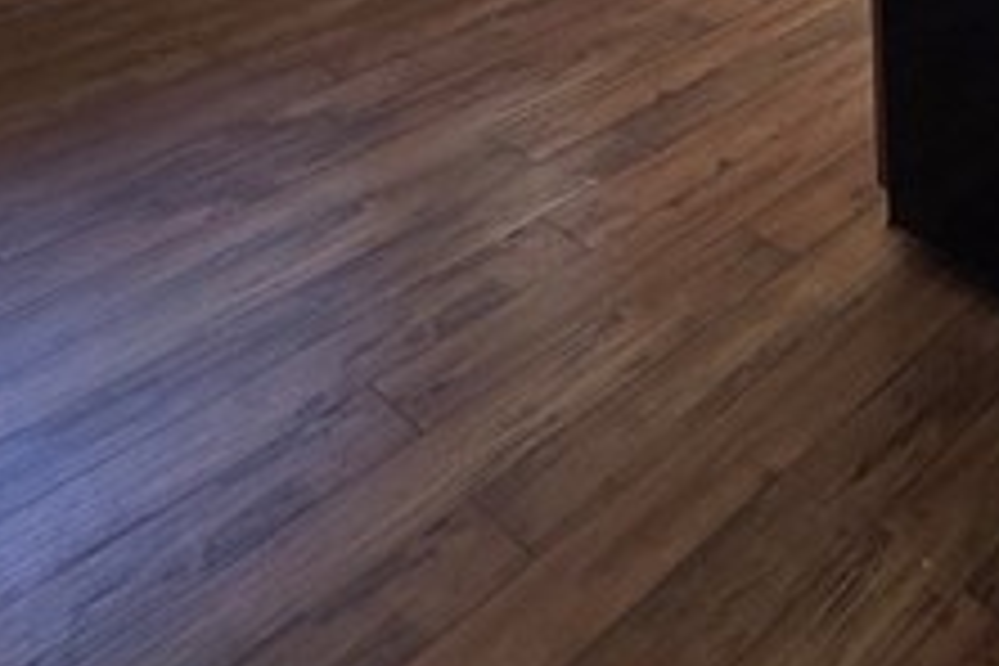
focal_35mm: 42
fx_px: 1165
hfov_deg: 34.1
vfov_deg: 23.5
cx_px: 1282
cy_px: -400
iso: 50
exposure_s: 1/134
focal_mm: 2.22
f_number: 2.2
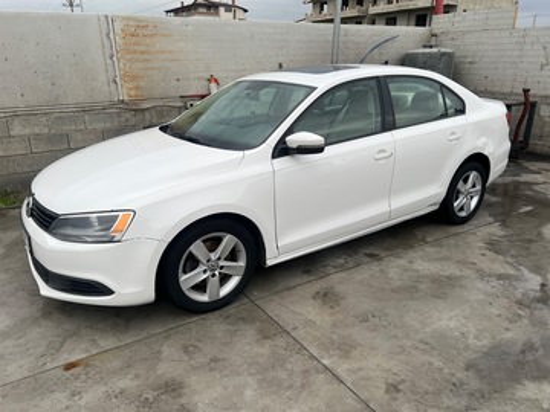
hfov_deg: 67.3
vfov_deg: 53.1
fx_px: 413
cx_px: 275
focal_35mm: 26
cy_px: 206
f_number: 1.5
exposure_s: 1/581
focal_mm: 5.7
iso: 50
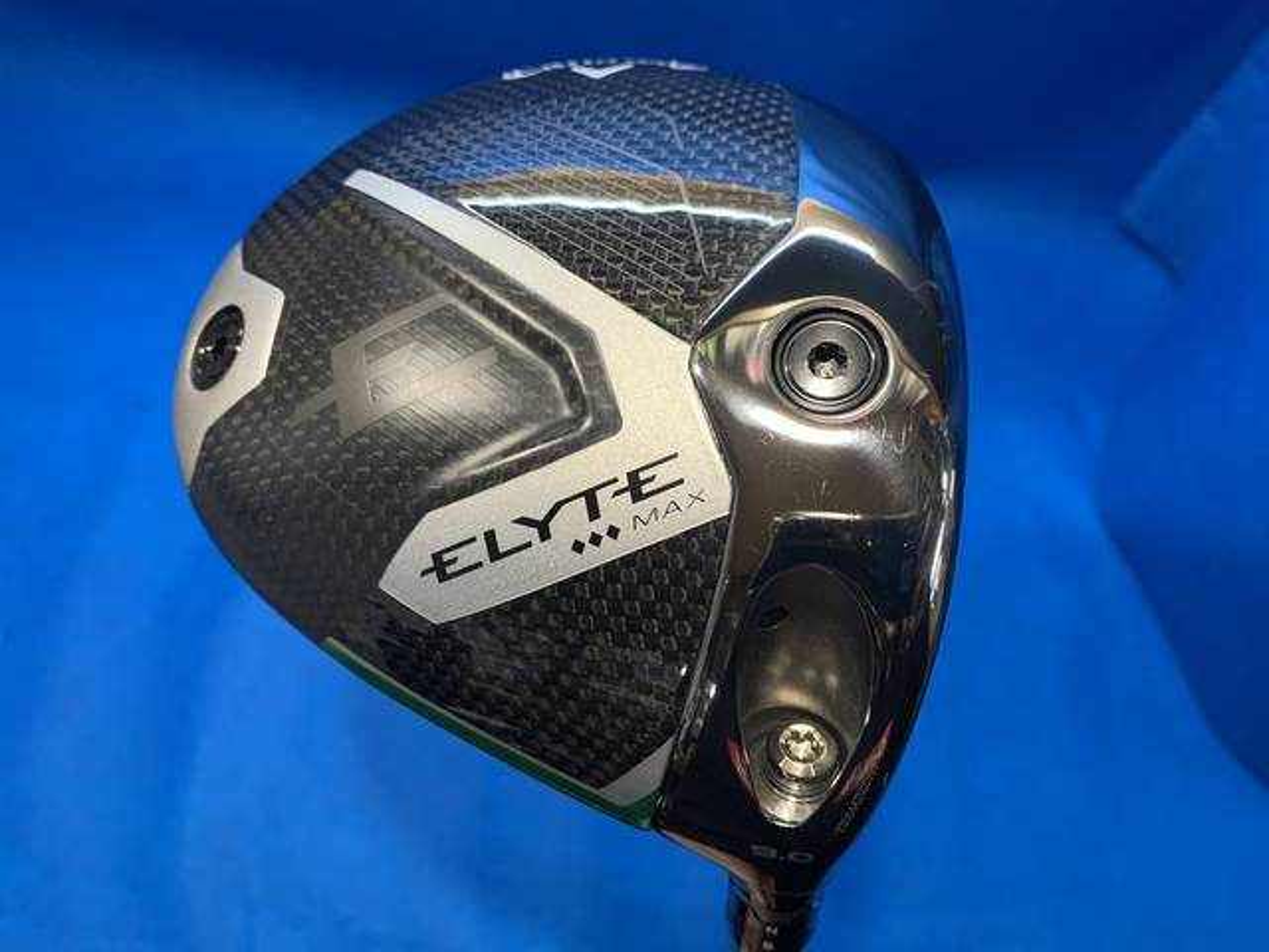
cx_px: 634
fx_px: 953
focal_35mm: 26
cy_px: 476
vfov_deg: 53.1
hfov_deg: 67.3
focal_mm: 4.25
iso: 80
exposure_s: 1/60
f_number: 1.8
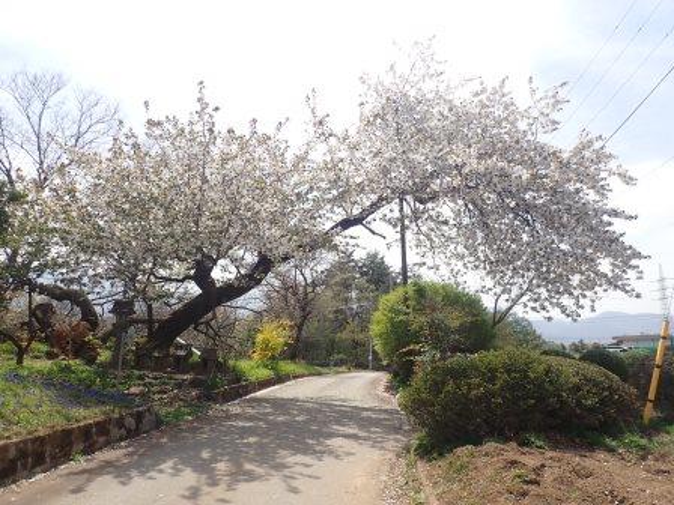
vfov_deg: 54.9
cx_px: 337
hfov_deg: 69.4
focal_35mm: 25
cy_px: 252
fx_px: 487
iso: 100
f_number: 8
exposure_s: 1/125
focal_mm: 4.5
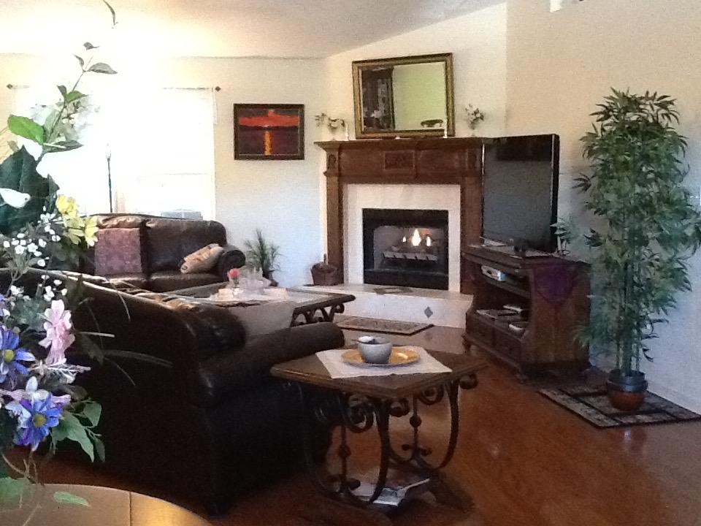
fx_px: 891
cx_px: 350
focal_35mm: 44
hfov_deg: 42.9
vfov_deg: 32.9
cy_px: 263
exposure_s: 1/15
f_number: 2.4
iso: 500
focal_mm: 2.03
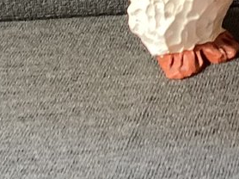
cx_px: 448
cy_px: -301
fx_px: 1166
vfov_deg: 7.9
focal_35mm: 169
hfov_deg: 10.9
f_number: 2.4
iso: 125
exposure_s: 1/60
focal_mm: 3.3
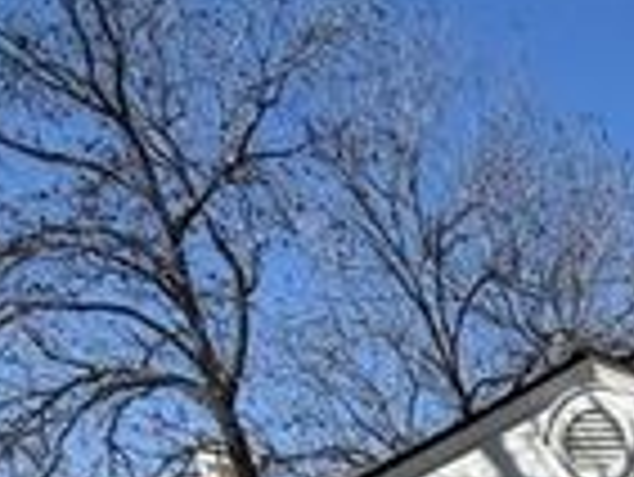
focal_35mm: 66
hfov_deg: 25.2
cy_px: 965
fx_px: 1210
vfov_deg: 16.6
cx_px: 836
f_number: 2.2
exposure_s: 1/1656
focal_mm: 2.22
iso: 50
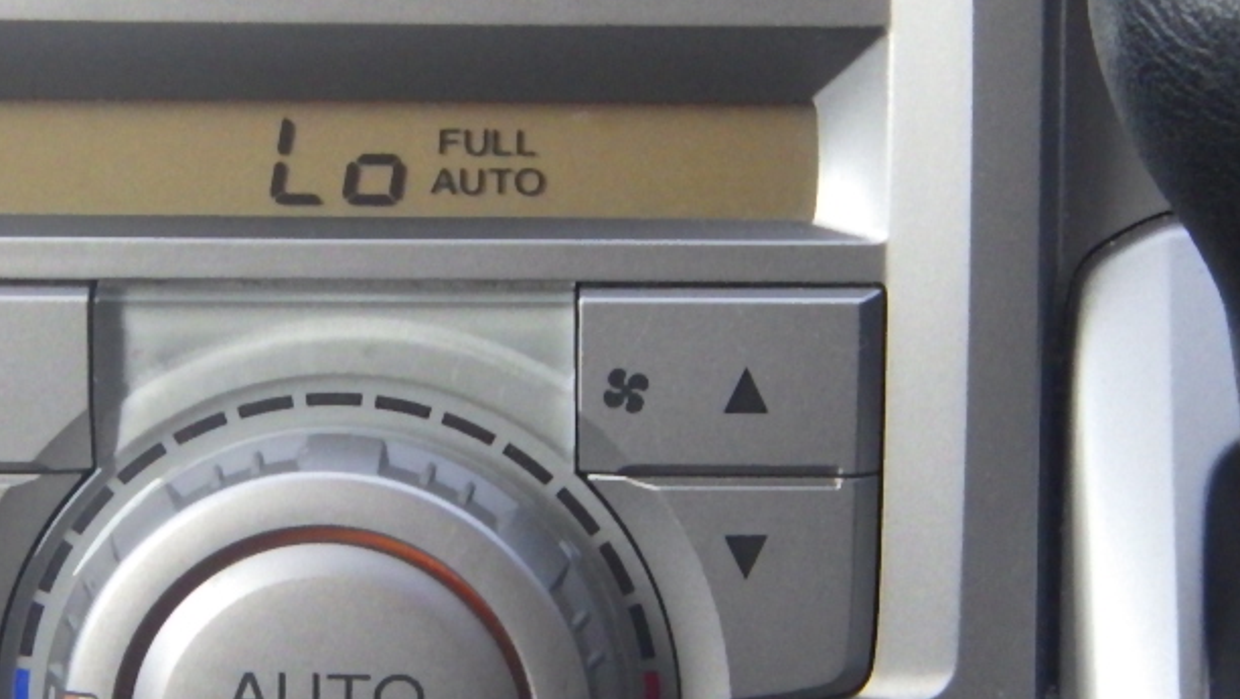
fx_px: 8389
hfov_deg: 8.4
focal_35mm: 255
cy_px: 458
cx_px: 365
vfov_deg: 4.8
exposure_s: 1/125
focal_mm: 25
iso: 800
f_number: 5.5
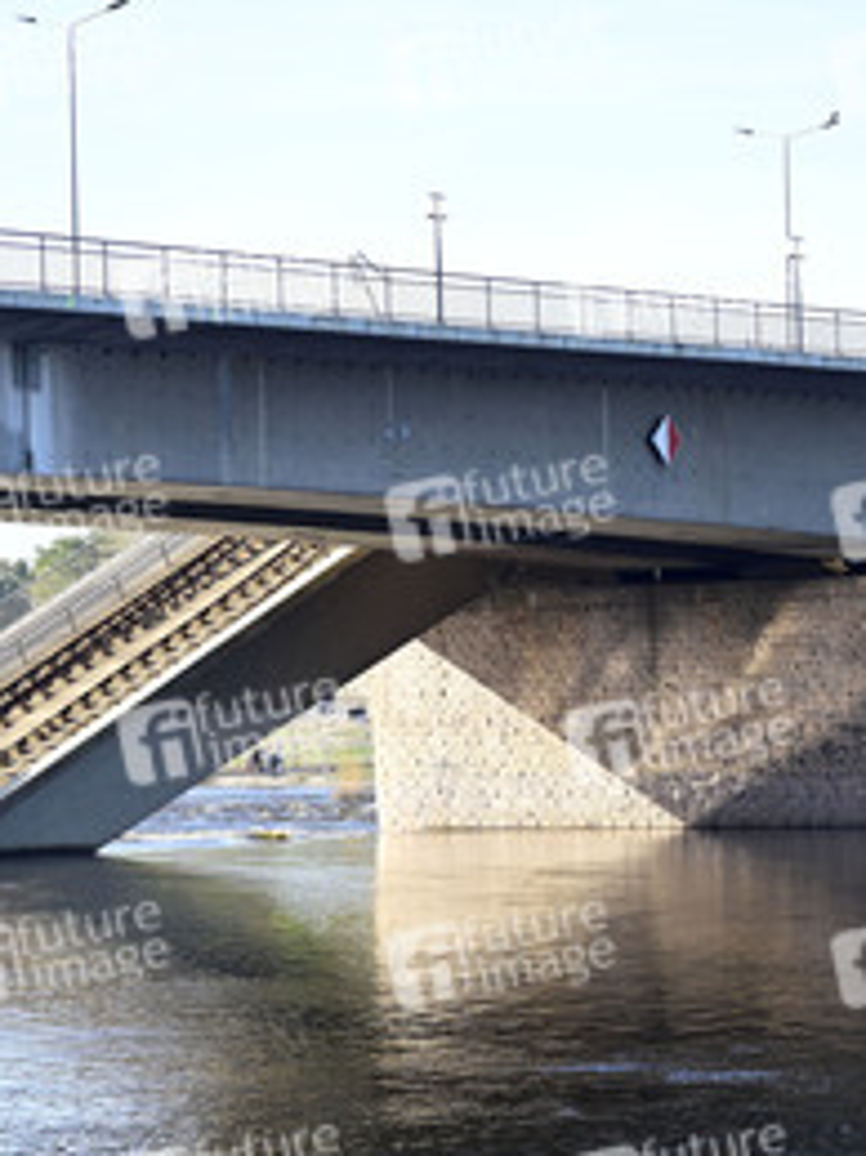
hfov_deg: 12.6
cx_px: 560
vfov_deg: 16.8
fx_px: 3906
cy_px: 620
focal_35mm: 117
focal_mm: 70
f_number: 3.5
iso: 100
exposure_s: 1/320
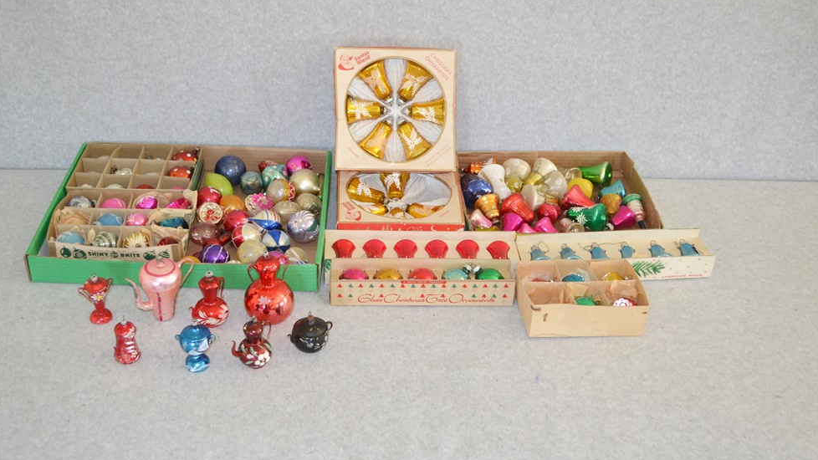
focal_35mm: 45
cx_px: 401
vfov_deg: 26.5
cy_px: 227
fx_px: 976
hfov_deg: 45.5
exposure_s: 1/60
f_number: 4.5
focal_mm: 28
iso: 1800
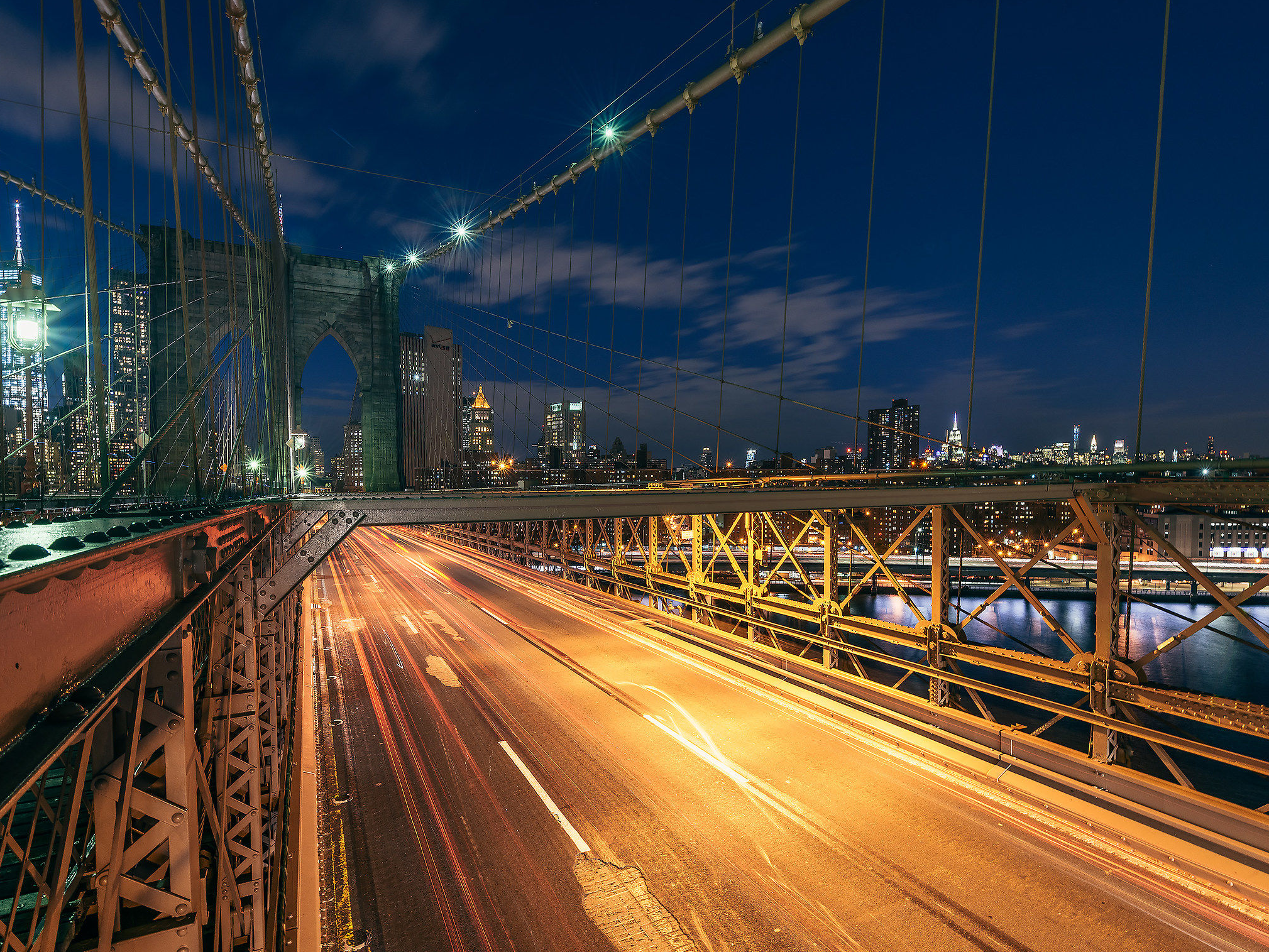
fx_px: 587
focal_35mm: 16
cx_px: 620
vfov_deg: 78.1
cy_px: 476
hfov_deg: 94.5
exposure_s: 15
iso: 64
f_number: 11
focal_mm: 14
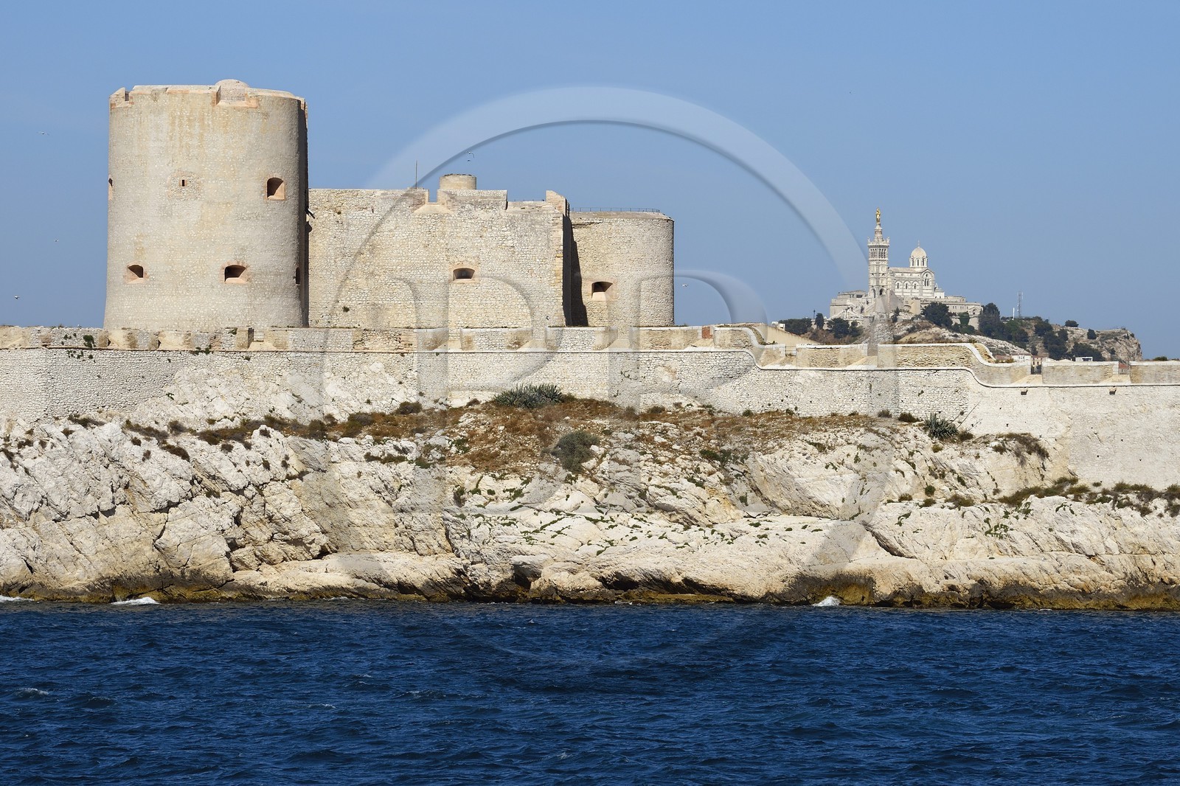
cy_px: 393
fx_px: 6554
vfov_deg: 6.9
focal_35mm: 200
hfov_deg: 10.3
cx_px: 590
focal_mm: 200
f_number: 11
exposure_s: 1/640
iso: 200
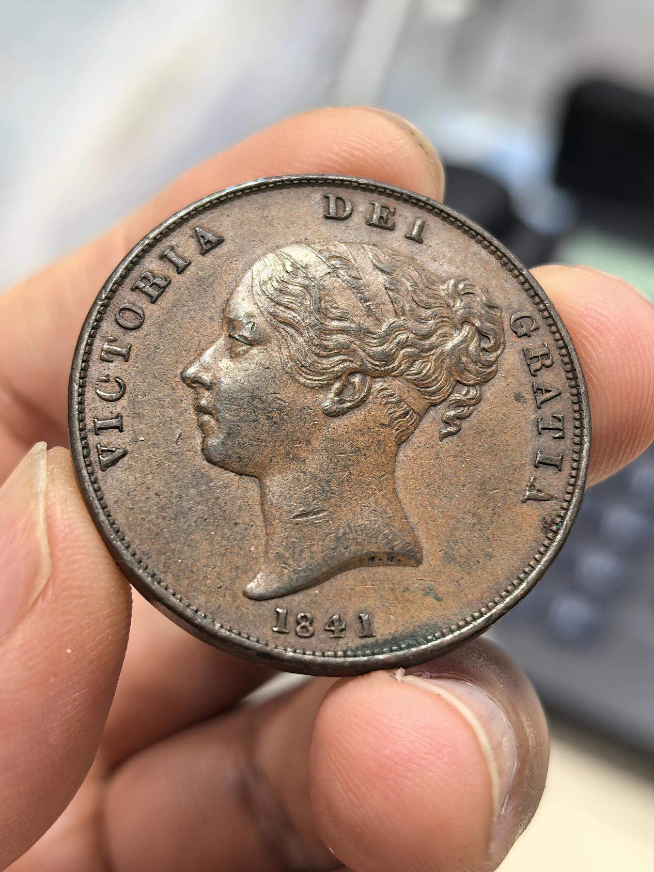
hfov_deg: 27.0
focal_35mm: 54
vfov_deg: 35.5
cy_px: 436
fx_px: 1360
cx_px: 327
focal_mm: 6.98
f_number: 2
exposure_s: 1/50
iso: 250
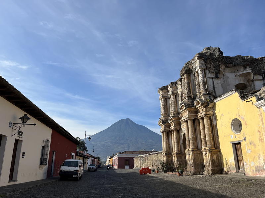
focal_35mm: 26
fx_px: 199
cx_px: 132
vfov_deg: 53.1
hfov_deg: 67.3
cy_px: 99
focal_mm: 5.1
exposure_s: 1/4016
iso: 50
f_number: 1.6
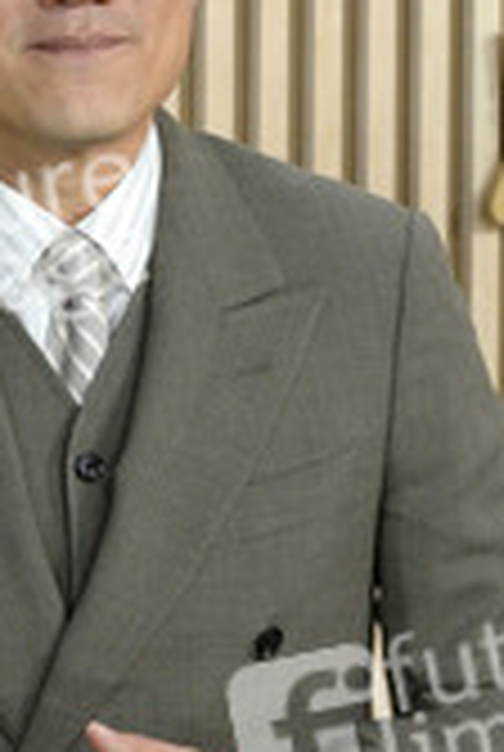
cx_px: 52
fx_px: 4747
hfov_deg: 6.1
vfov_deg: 9.0
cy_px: 486
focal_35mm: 227
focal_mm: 95
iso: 2500
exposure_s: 1/250
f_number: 5.6
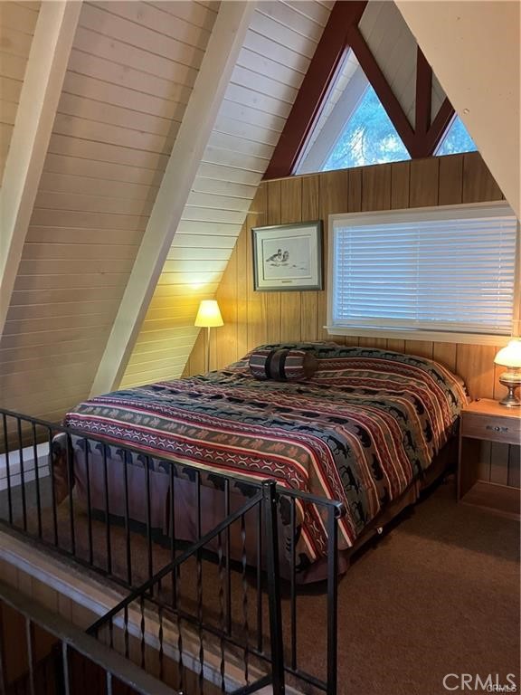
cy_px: 348
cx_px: 260
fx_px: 562
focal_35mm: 28
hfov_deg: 49.7
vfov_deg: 63.4
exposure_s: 1/30
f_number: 1.8
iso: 500
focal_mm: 3.99
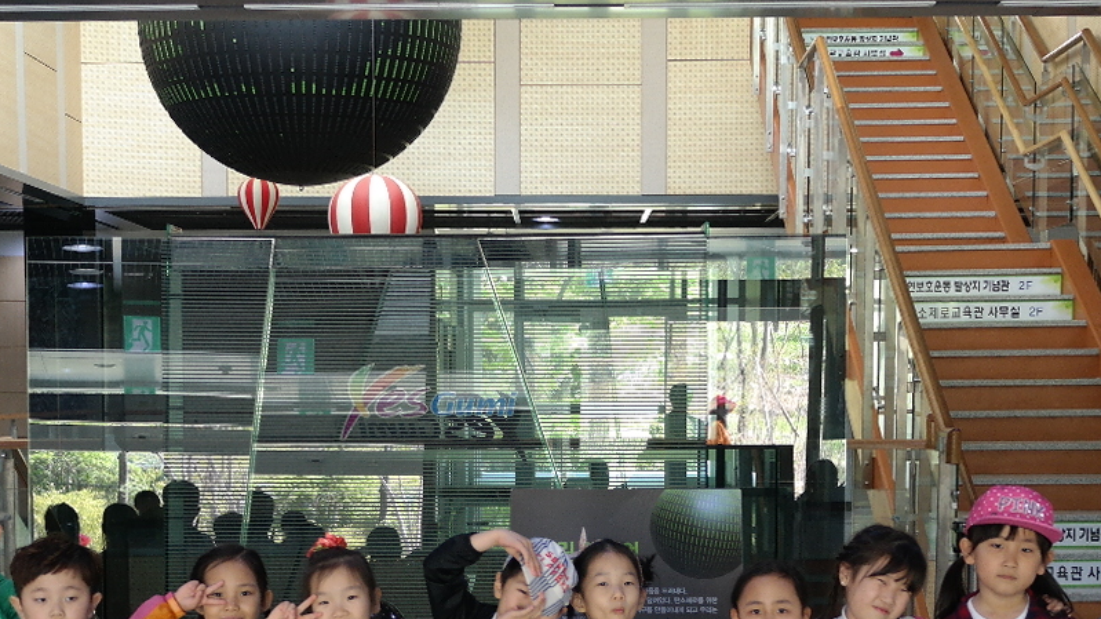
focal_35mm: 68
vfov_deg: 17.4
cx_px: 539
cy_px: 565
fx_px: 1985
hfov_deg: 31.0
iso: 400
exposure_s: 1/40
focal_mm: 20
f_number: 3.5
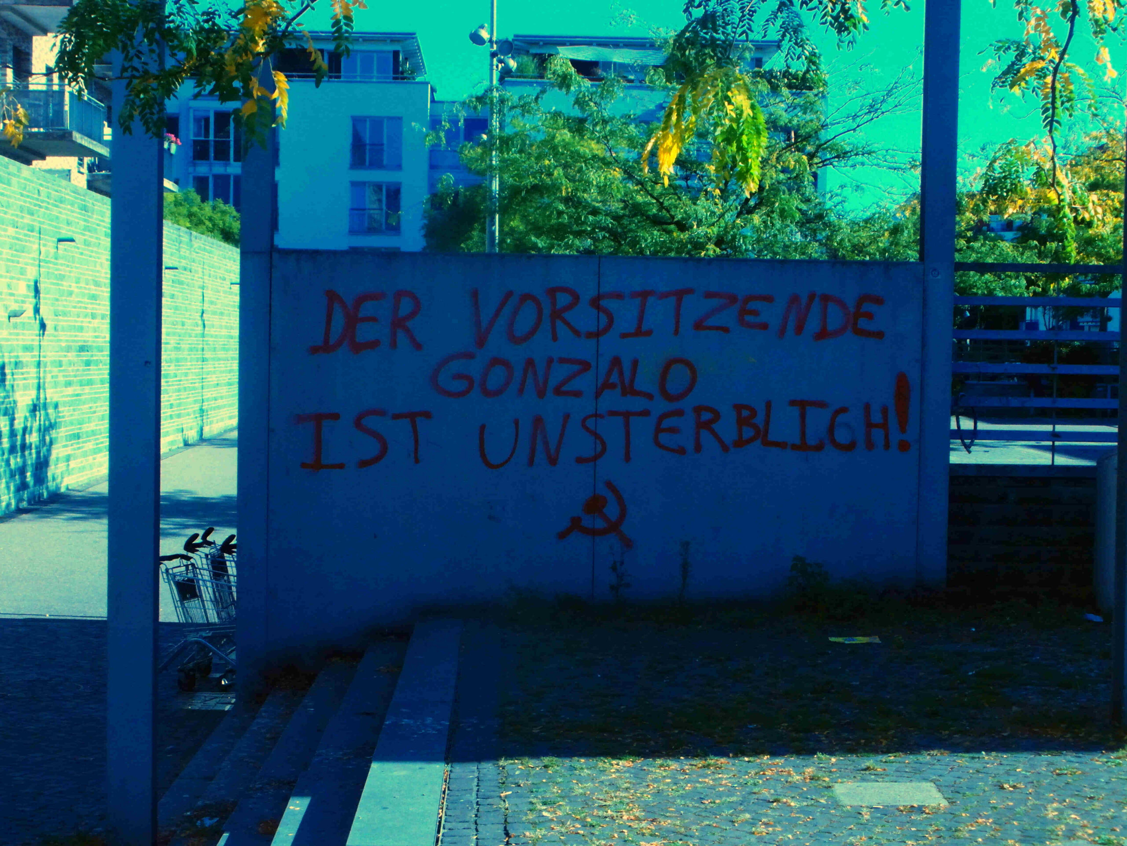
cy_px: 423
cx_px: 564
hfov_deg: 30.3
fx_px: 2084
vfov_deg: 22.9
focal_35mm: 64
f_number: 6.3
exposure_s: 1/2000
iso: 800
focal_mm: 11.4
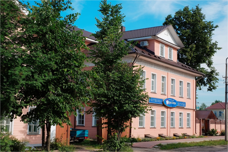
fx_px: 336
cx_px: 114
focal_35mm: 53
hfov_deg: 37.5
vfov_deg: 25.5
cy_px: 76
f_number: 6.4
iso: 200
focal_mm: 35
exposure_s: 1/500
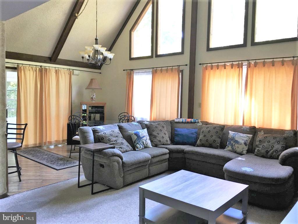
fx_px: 250
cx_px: 149
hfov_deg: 61.7
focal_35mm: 29
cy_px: 112
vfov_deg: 48.2
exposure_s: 1/15
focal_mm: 4.15
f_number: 2.2
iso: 32
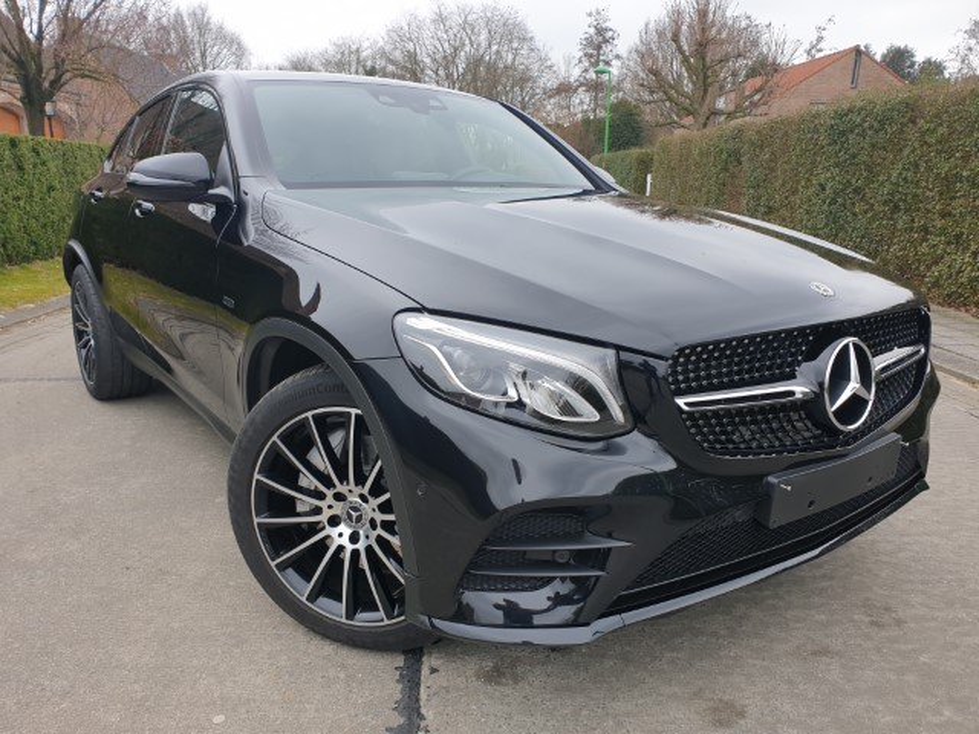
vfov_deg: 53.1
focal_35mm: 26
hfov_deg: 67.3
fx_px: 735
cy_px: 367
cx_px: 490
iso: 50
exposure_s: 1/116
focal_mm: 4.3
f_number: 2.4
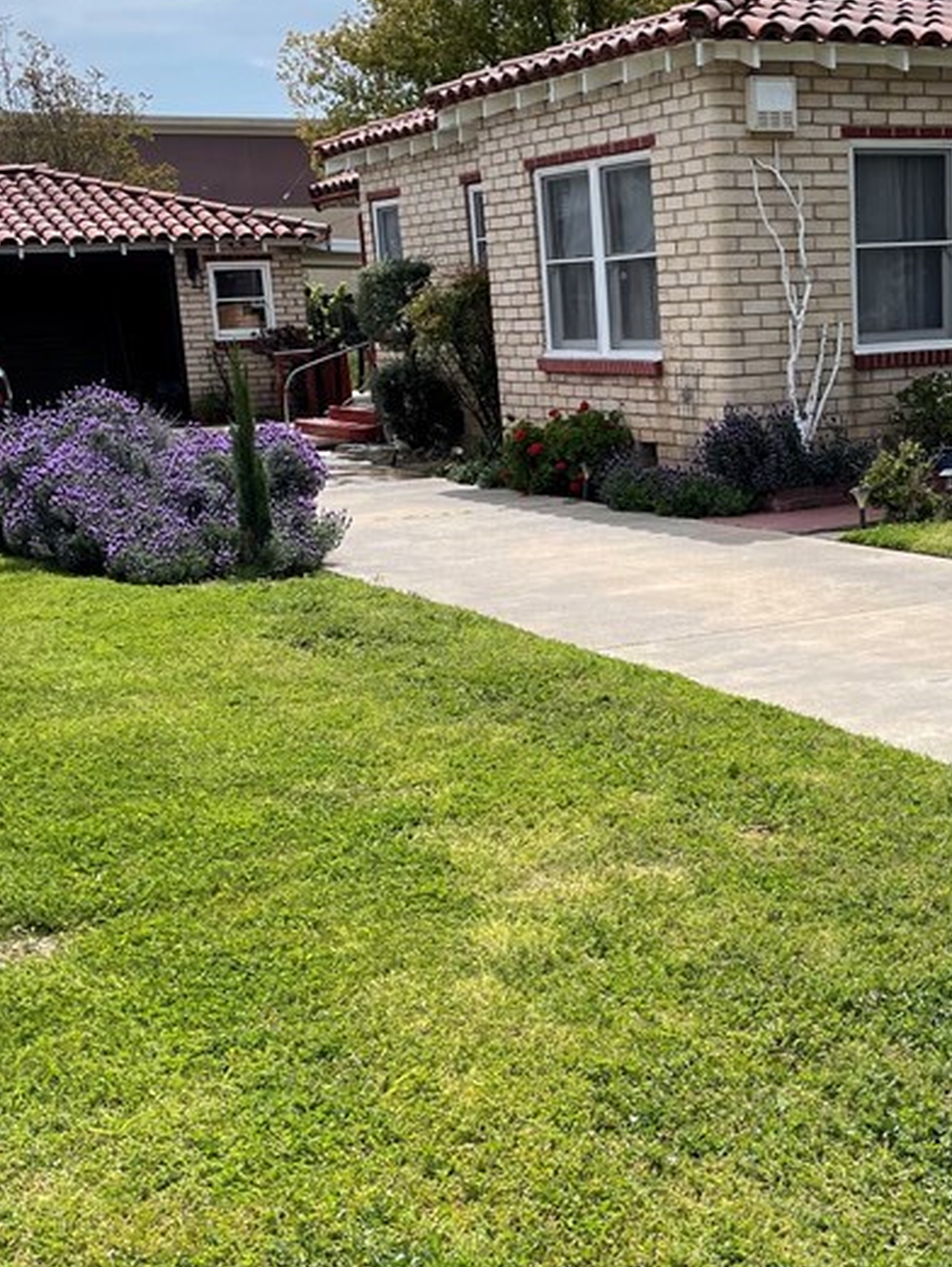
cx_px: 782
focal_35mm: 51
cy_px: 740
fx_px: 1869
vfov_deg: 37.4
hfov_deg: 27.9
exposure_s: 1/3509
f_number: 1.6
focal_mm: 4.2
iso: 32
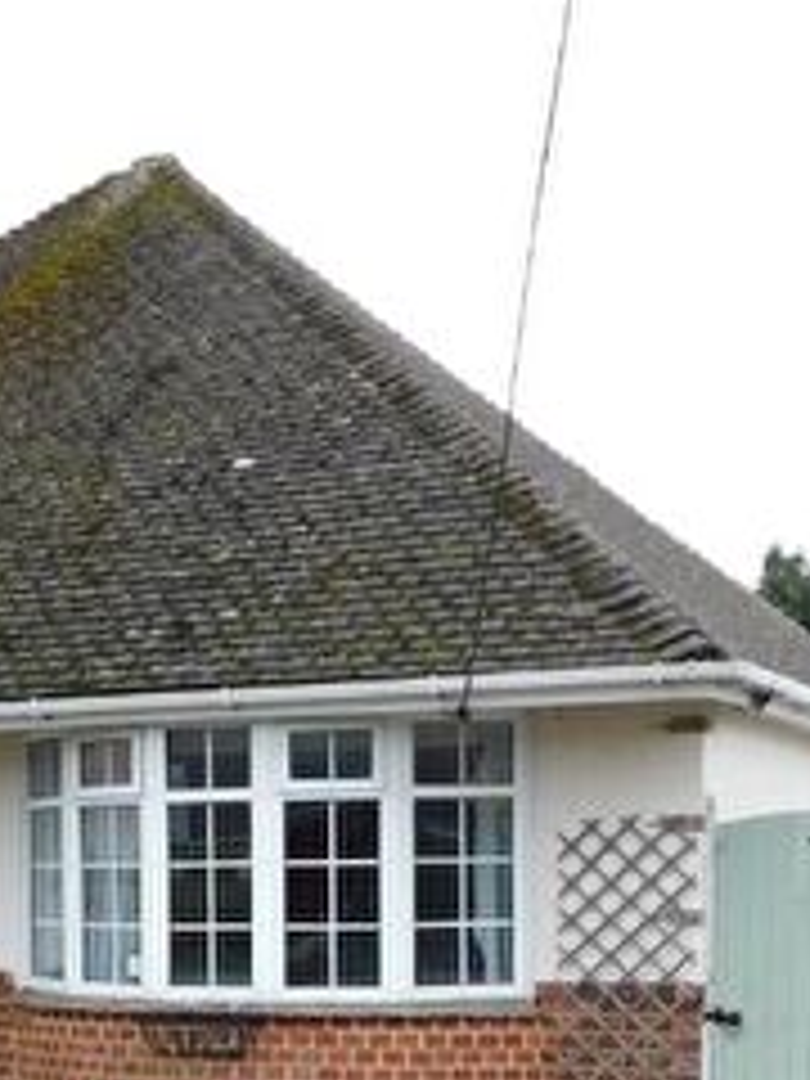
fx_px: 2090
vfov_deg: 27.3
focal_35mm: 67
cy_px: 1078
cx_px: 194
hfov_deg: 21.7
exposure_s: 1/200
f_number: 3
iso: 125
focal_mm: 4
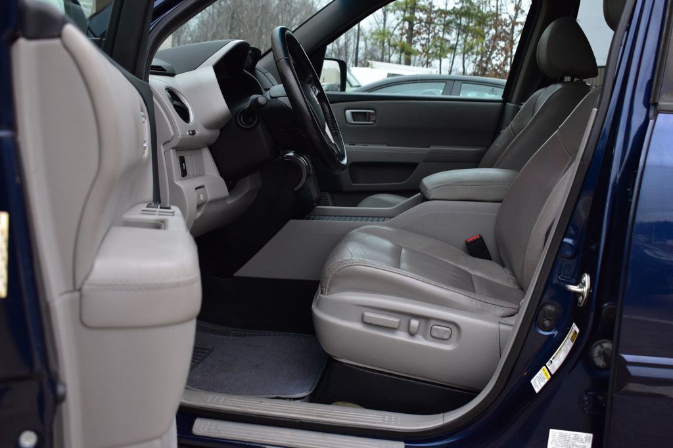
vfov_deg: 33.0
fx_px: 757
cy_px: 224
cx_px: 336
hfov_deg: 47.9
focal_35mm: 40
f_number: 6.3
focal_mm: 27
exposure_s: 1/15
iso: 400
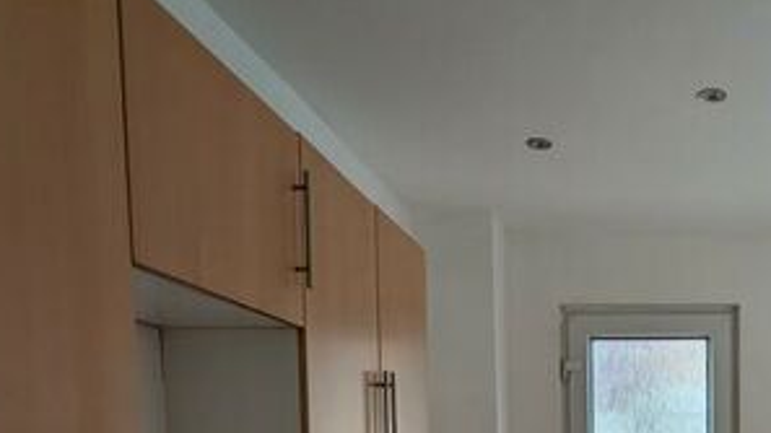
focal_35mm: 41
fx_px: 838
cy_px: 554
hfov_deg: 46.7
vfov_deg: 25.3
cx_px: 619
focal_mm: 2.35
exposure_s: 1/207
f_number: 2.2
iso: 51
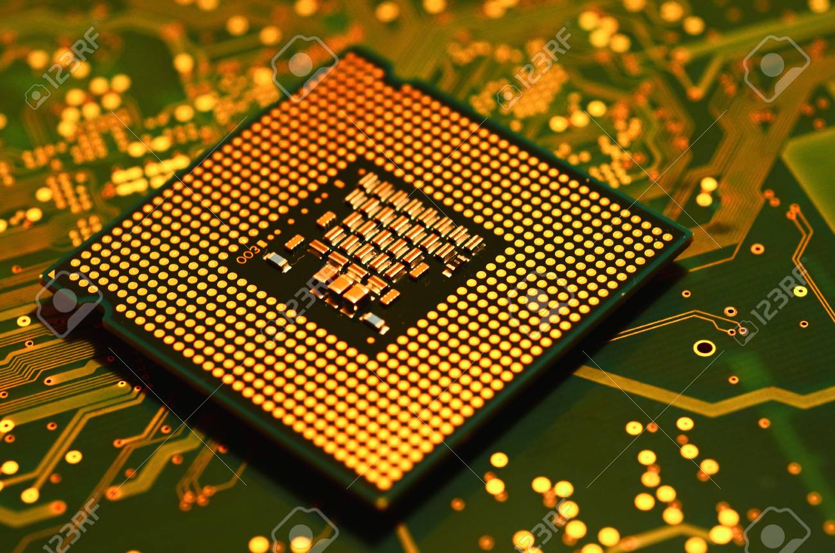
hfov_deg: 22.7
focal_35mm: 90
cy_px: 276
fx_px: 2083
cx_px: 418
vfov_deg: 15.1
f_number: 7.1
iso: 400
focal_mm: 60
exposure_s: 1/50
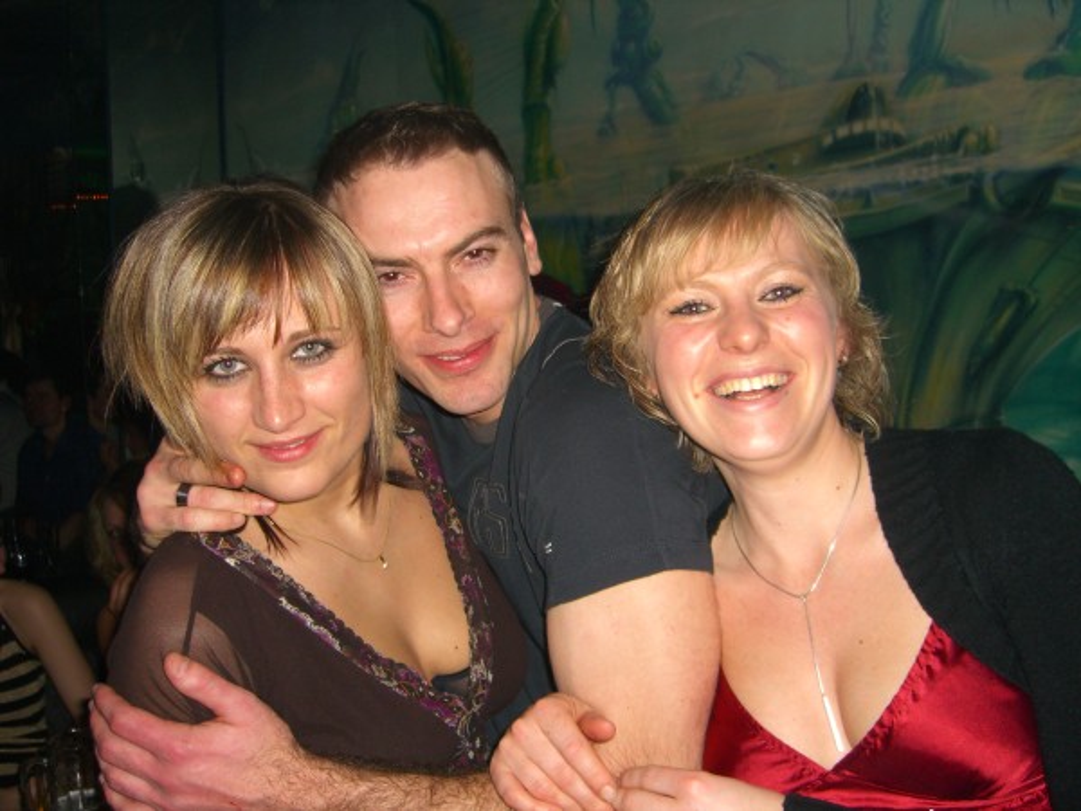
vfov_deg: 37.7
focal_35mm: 38
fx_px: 1187
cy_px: 406
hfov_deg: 49.0
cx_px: 540
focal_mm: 7.9
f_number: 2.8
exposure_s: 1/60
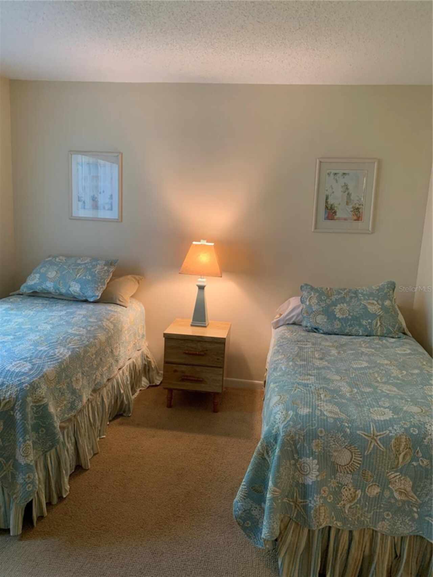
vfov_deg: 67.3
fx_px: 434
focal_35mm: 26
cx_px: 216
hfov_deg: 53.1
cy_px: 288
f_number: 1.8
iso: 250
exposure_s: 1/60
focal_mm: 4.25
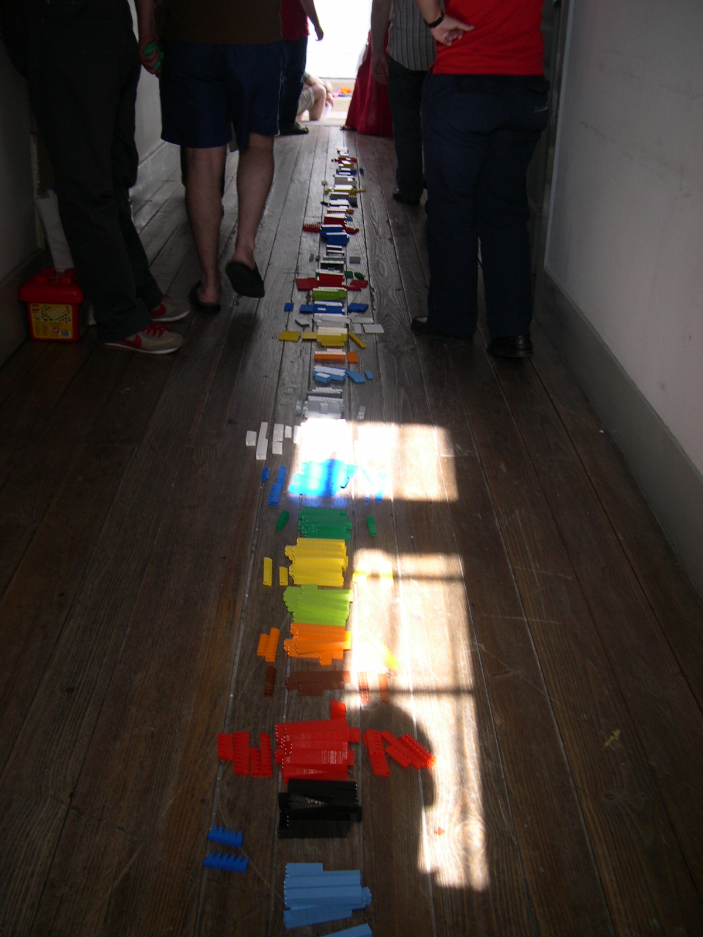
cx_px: 352
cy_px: 468
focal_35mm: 38
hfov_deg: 37.7
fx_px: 1029
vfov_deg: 49.0
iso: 100
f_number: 2.8
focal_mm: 8
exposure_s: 1/78
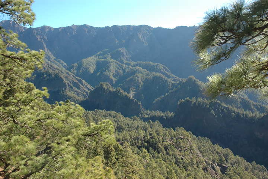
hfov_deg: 57.3
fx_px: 245
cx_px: 134
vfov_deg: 39.9
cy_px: 90
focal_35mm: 33
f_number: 7.1
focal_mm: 22
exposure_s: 1/200
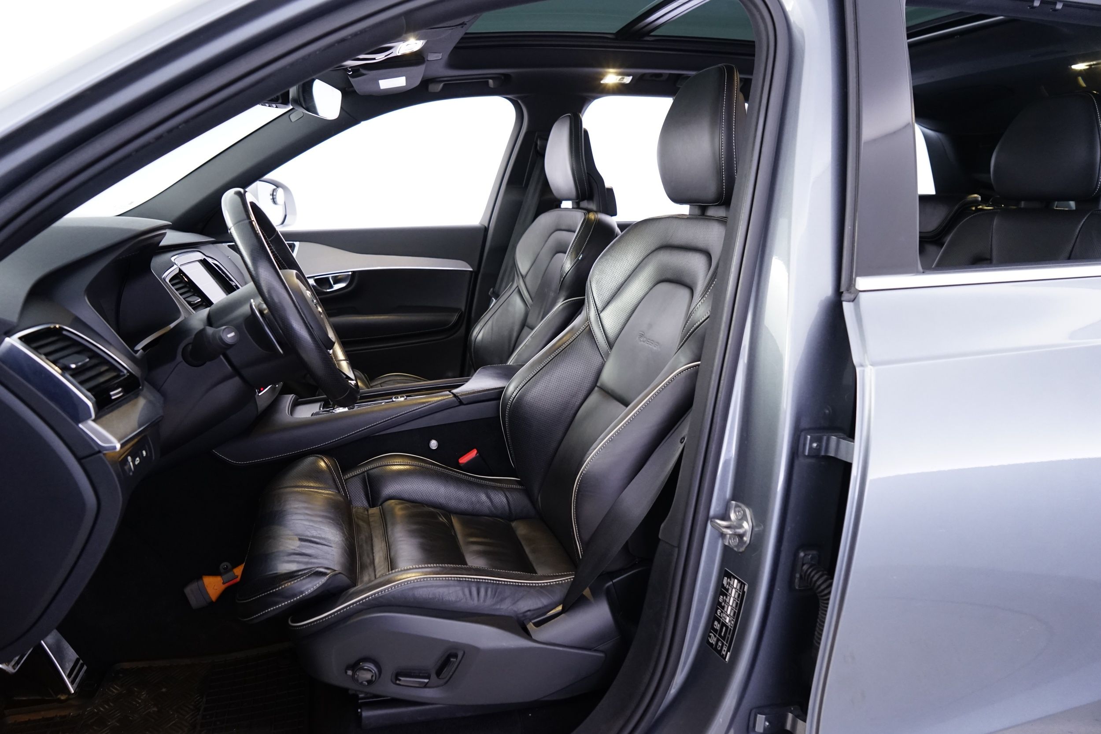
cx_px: 550
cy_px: 367
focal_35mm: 24
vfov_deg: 53.1
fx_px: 734
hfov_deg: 73.7
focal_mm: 24
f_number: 4.5
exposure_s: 1/10
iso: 1600
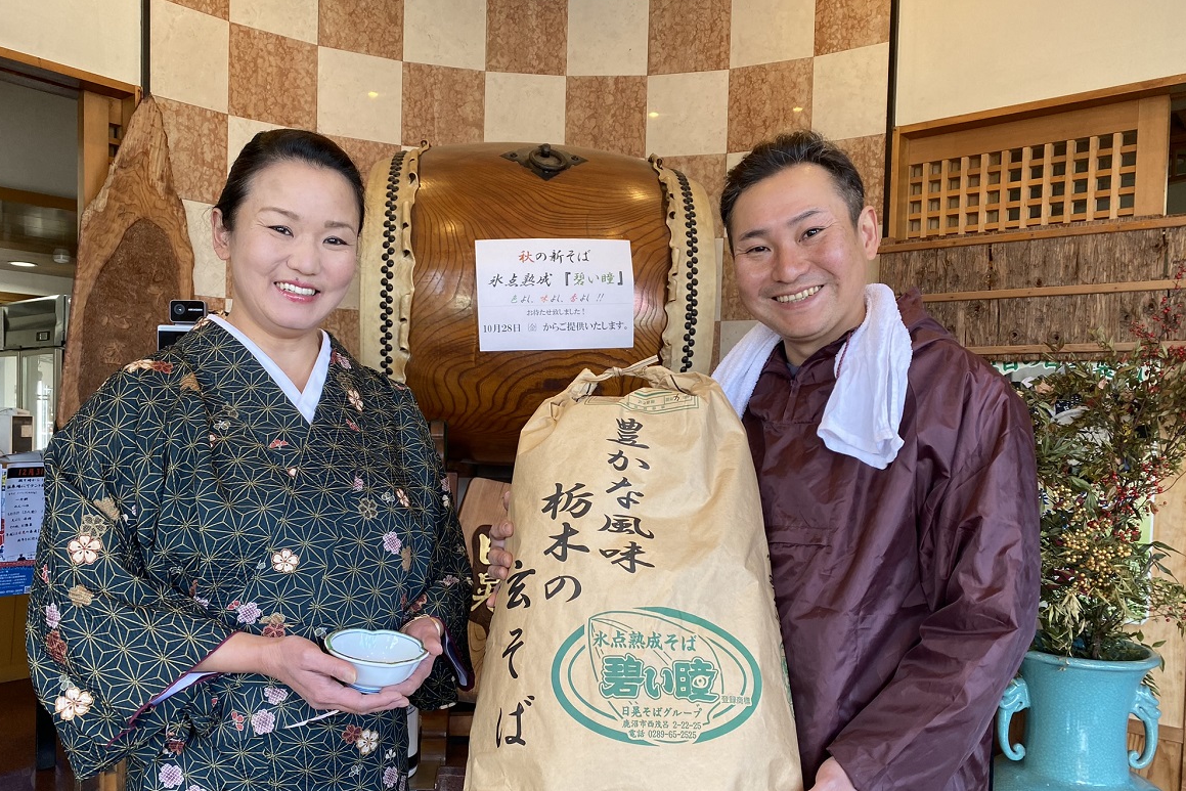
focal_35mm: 28
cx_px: 574
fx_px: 922
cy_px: 451
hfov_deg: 65.5
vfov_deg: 46.3
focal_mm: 4.25
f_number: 1.8
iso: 64
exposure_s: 1/63
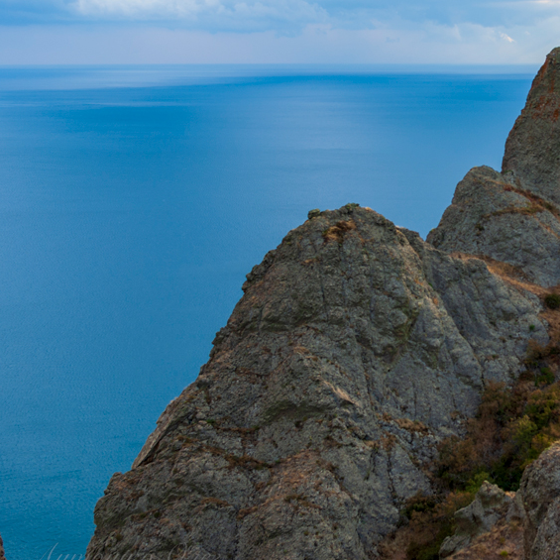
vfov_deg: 30.0
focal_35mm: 57
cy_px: 223
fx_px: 1041
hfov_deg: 28.9
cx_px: 501
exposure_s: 1/125
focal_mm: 21
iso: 100
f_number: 5.6
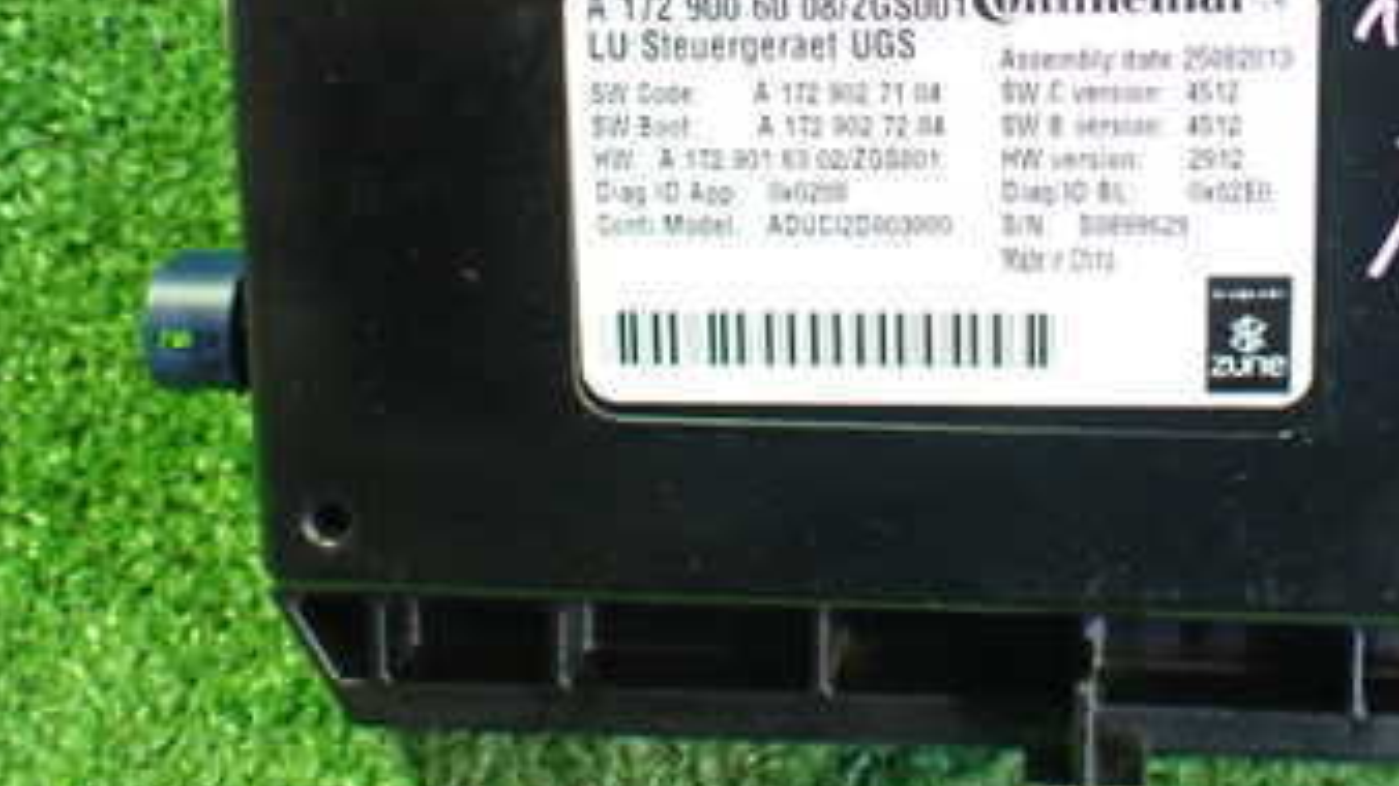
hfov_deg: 35.4
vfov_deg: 20.2
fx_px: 2151
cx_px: 998
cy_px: 54
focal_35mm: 58
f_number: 2.3
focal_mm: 5.4
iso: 800
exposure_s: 1/30
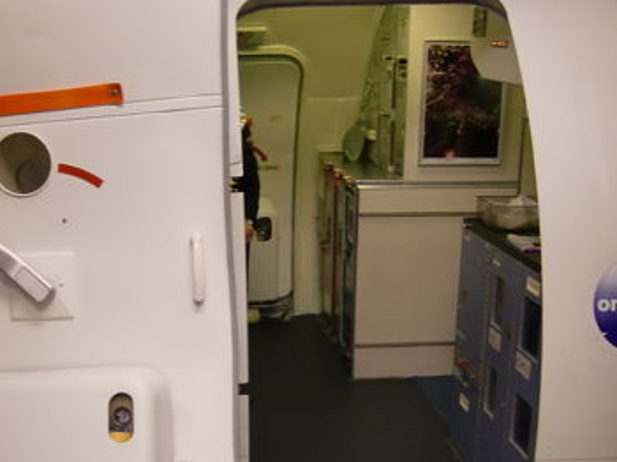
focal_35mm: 52
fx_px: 926
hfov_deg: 36.8
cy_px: 308
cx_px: 286
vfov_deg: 27.8
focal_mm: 4.9
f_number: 2.6
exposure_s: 1/60
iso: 200
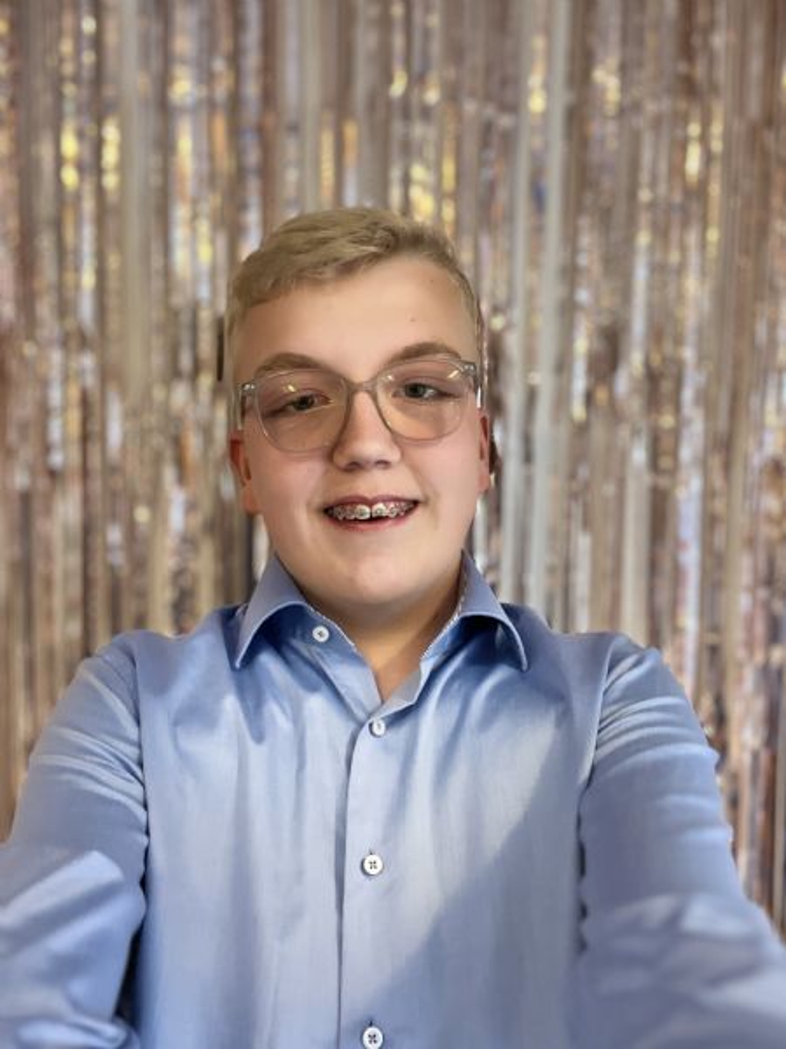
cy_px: 524
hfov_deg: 46.8
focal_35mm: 30
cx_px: 393
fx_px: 908
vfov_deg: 60.0
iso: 320
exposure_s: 1/50
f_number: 2.2
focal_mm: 2.71
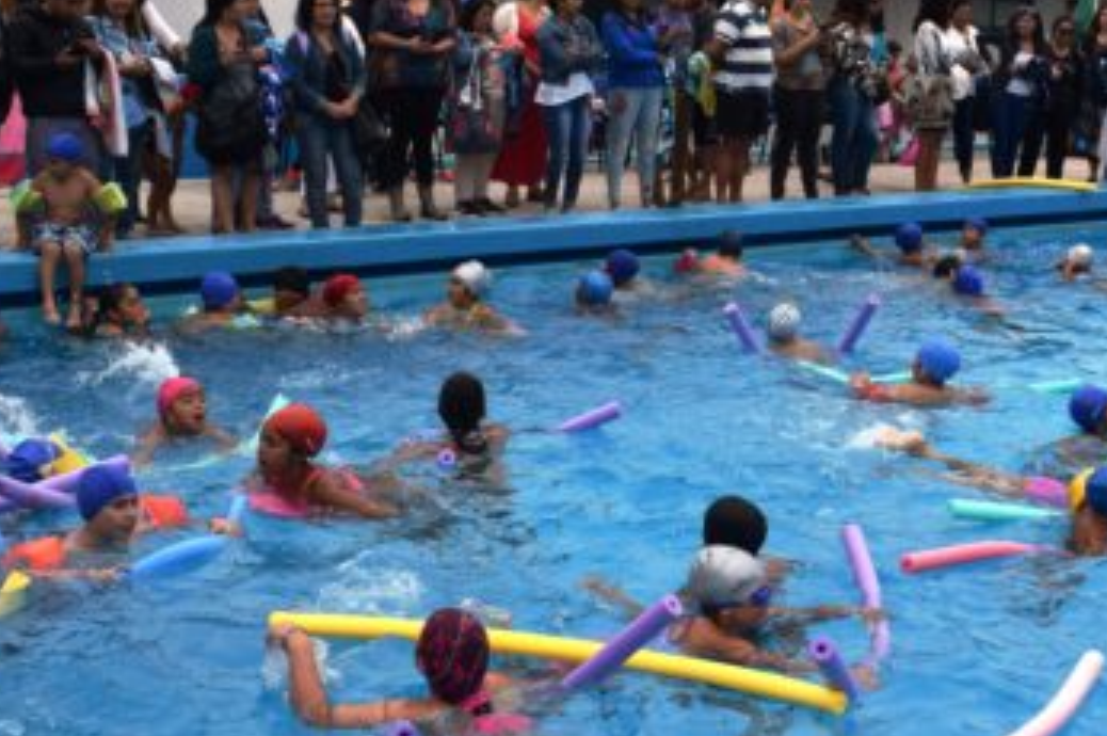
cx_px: 870
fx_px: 1843
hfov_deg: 32.6
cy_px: 384
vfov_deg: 22.6
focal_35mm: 60
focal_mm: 18
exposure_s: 1/400
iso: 200
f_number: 10
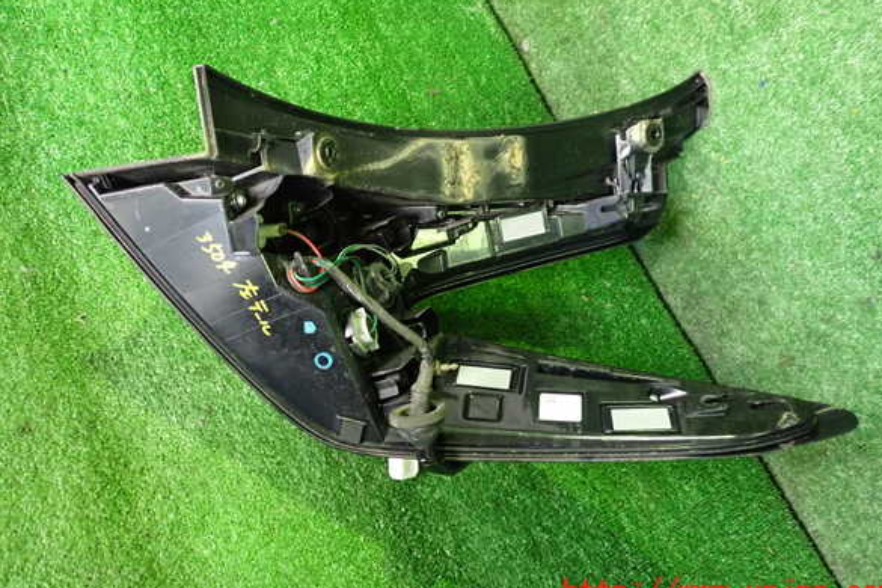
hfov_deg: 58.7
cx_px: 451
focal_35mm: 32
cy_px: 273
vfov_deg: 41.1
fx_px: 784
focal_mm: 5.4
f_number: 2.3
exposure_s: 1/30
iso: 800
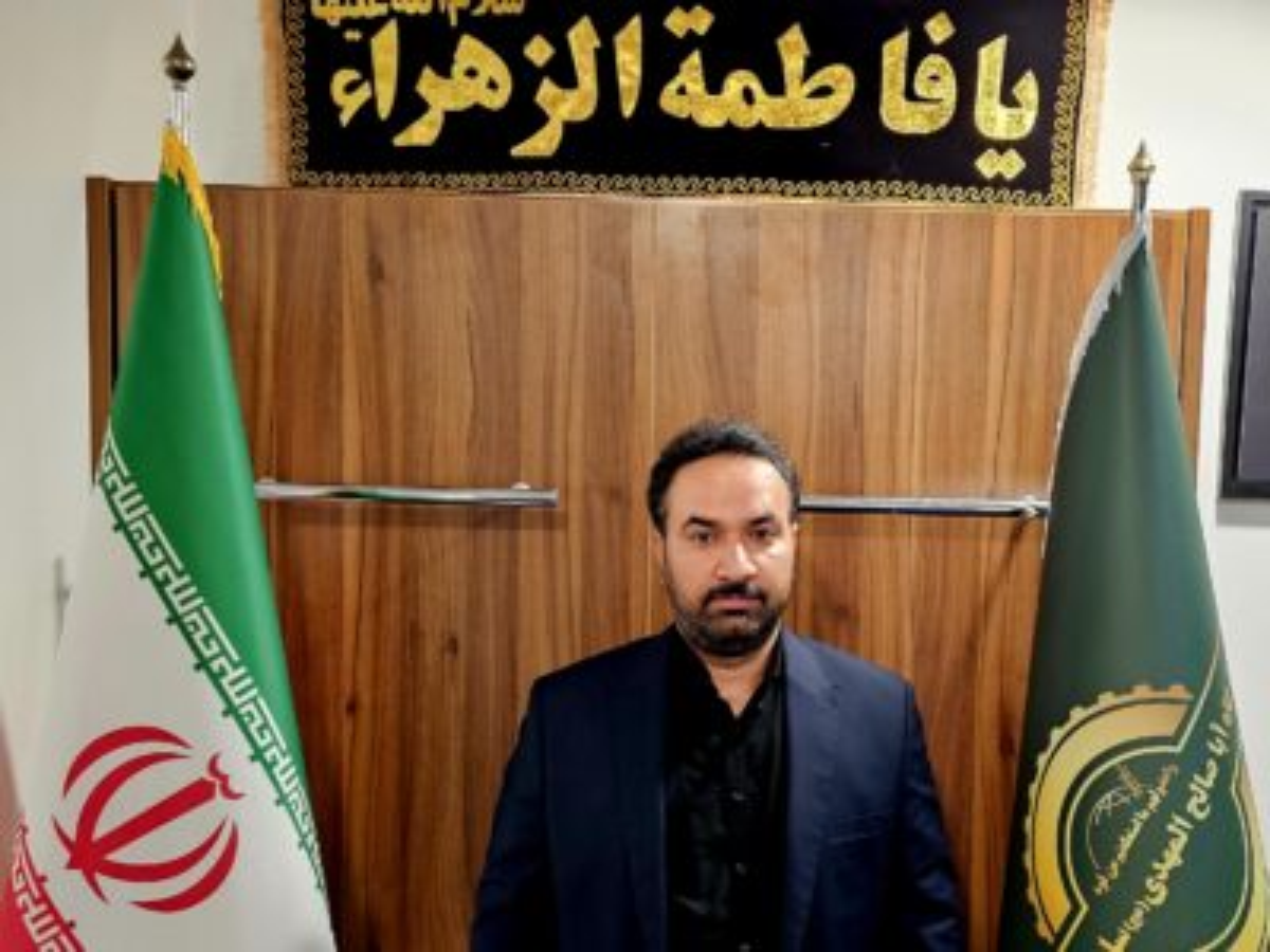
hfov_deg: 73.9
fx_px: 844
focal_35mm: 23
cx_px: 635
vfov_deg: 58.9
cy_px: 476
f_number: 1.7
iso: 640
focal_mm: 6.3
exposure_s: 1/60.2
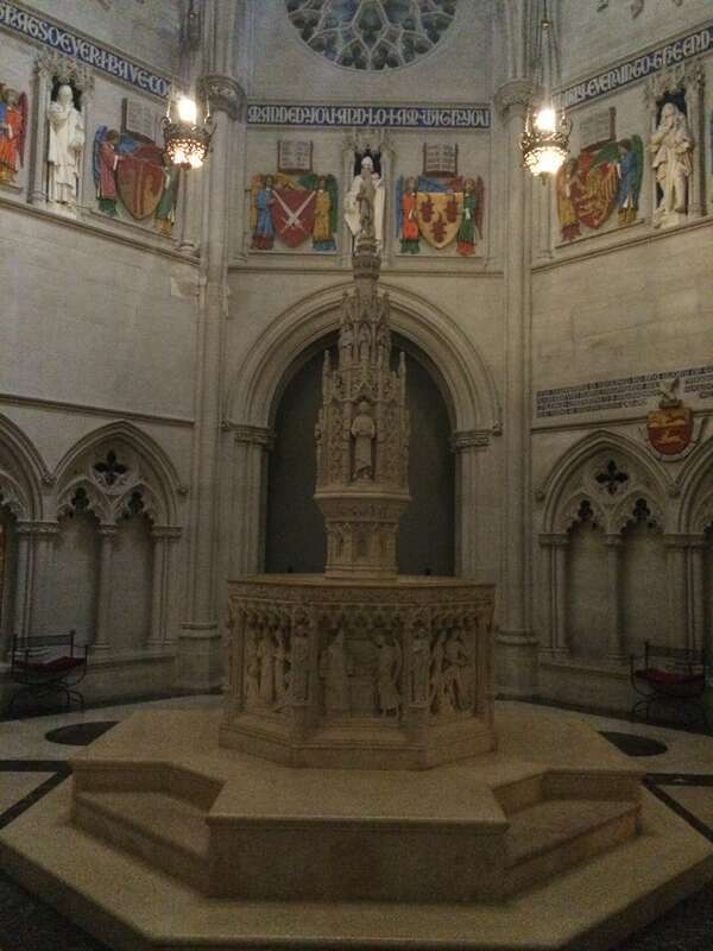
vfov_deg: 60.0
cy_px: 476
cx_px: 356
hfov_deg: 46.8
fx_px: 824
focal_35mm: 30
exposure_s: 1/15
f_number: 2.2
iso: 1000
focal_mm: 4.12
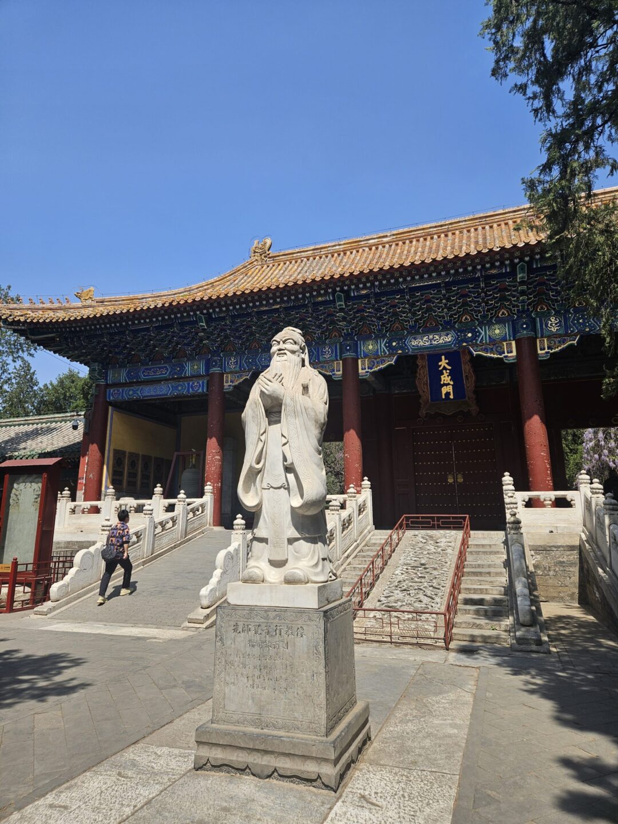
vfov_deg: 73.9
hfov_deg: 58.9
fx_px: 547
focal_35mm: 23
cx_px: 309
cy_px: 412
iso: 25
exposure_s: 1/1814
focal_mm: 5.4
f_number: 1.8
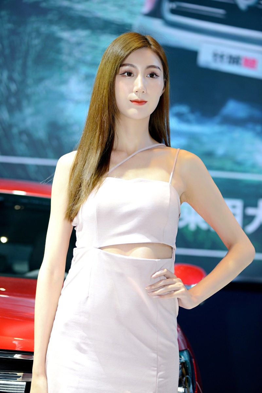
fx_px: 1145
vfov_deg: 19.4
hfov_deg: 13.1
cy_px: 196
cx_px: 131
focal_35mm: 105
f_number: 3.5
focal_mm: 105
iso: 200
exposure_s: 1/125
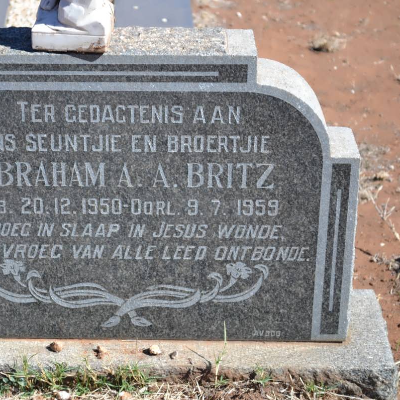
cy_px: 201
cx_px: 122
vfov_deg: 16.5
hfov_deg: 16.4
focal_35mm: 106
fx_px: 1381
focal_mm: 55
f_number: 5.6
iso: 220
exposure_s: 1/125
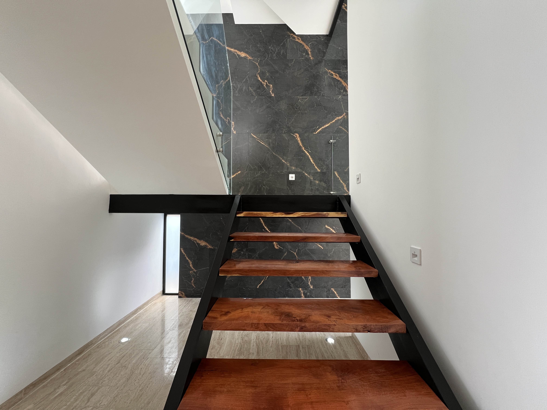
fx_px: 205
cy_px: 205
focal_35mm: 13
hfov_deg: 106.2
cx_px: 274
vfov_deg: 89.9
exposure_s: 1/99
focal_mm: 1.57
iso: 160
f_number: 1.8
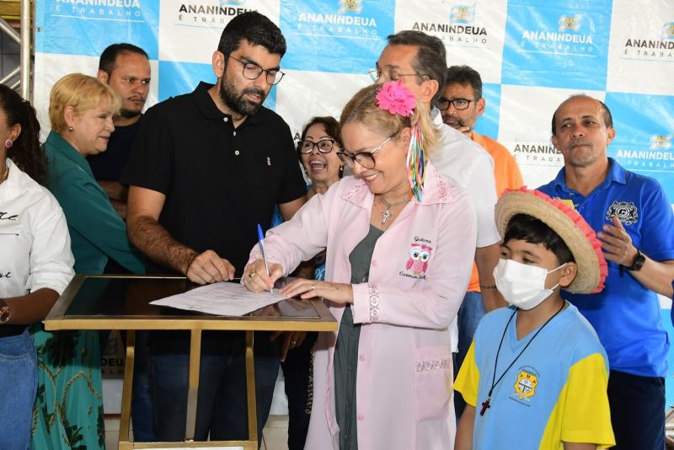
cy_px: 225
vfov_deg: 31.9
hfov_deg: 46.4
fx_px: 787
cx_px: 337
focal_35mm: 42
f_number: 4
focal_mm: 28
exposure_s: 1/125
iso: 2000
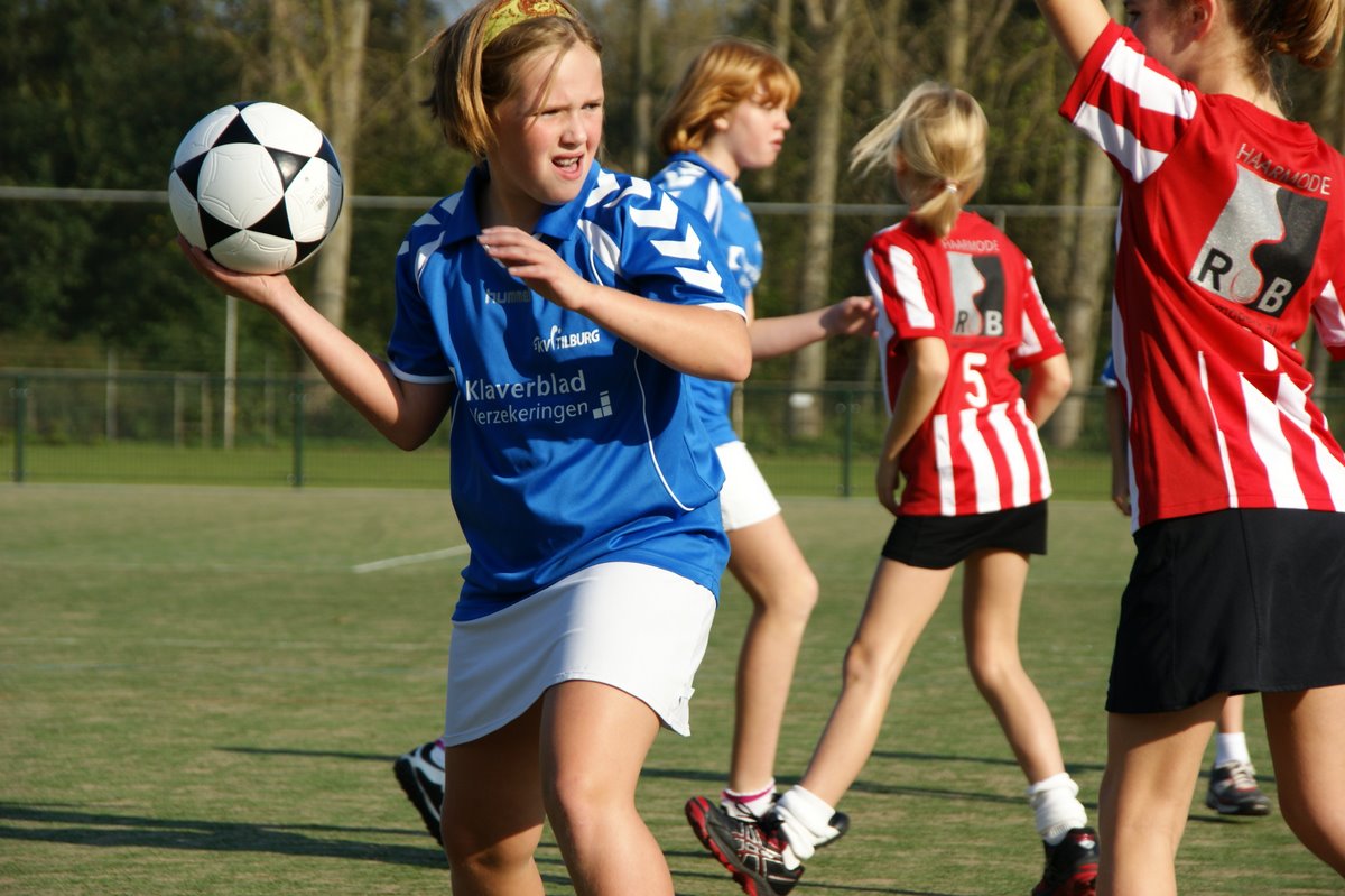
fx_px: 7842
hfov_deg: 9.8
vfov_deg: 6.5
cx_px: 672
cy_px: 448
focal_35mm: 210
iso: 200
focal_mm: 140
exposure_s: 1/400
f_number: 9
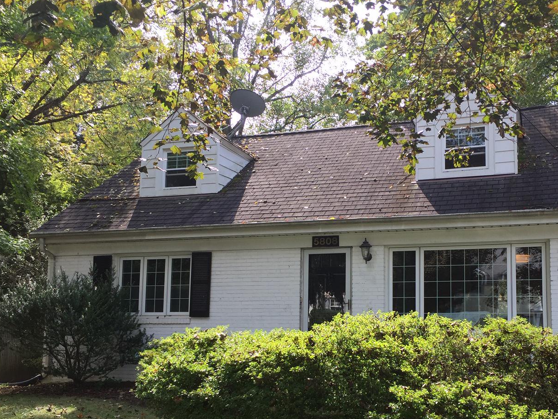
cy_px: 277
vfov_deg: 36.5
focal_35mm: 39
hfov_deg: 47.5
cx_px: 347
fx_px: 629
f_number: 2.2
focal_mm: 4.15
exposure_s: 1/449
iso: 32
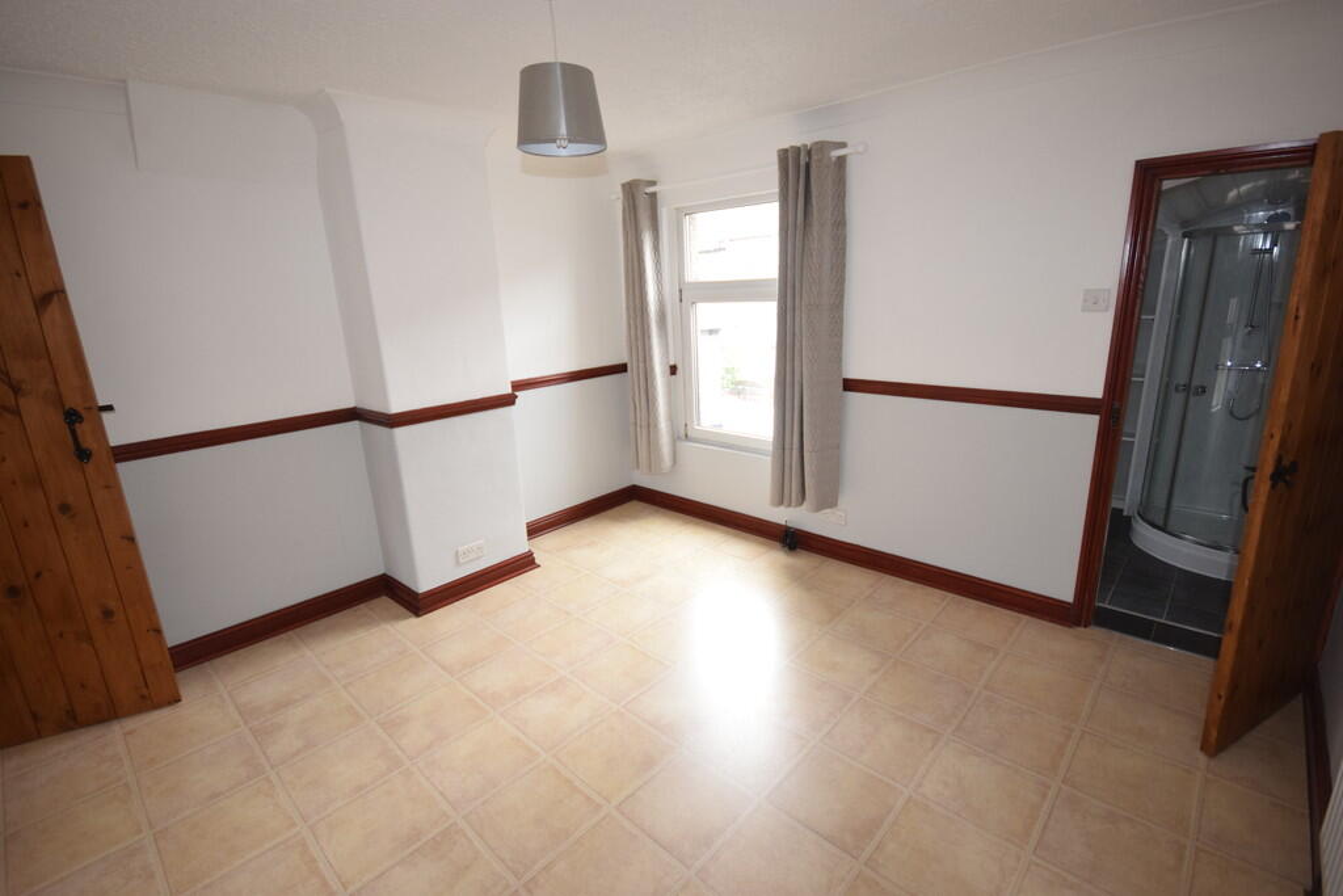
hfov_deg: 95.0
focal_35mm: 16
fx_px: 616
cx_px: 672
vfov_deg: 72.1
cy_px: 448
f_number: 5.6
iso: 800
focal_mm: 11
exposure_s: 1/125
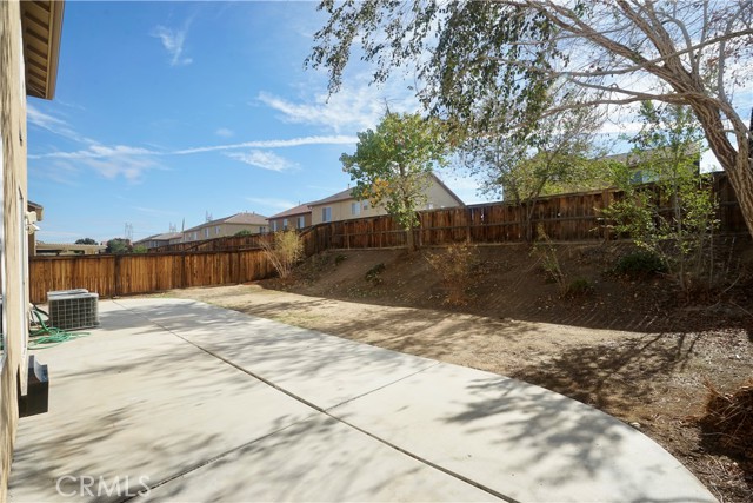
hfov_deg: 96.7
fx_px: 335
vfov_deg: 73.8
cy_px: 252
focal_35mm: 16
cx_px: 376
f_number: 10
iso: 100
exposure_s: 1/125
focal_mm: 16
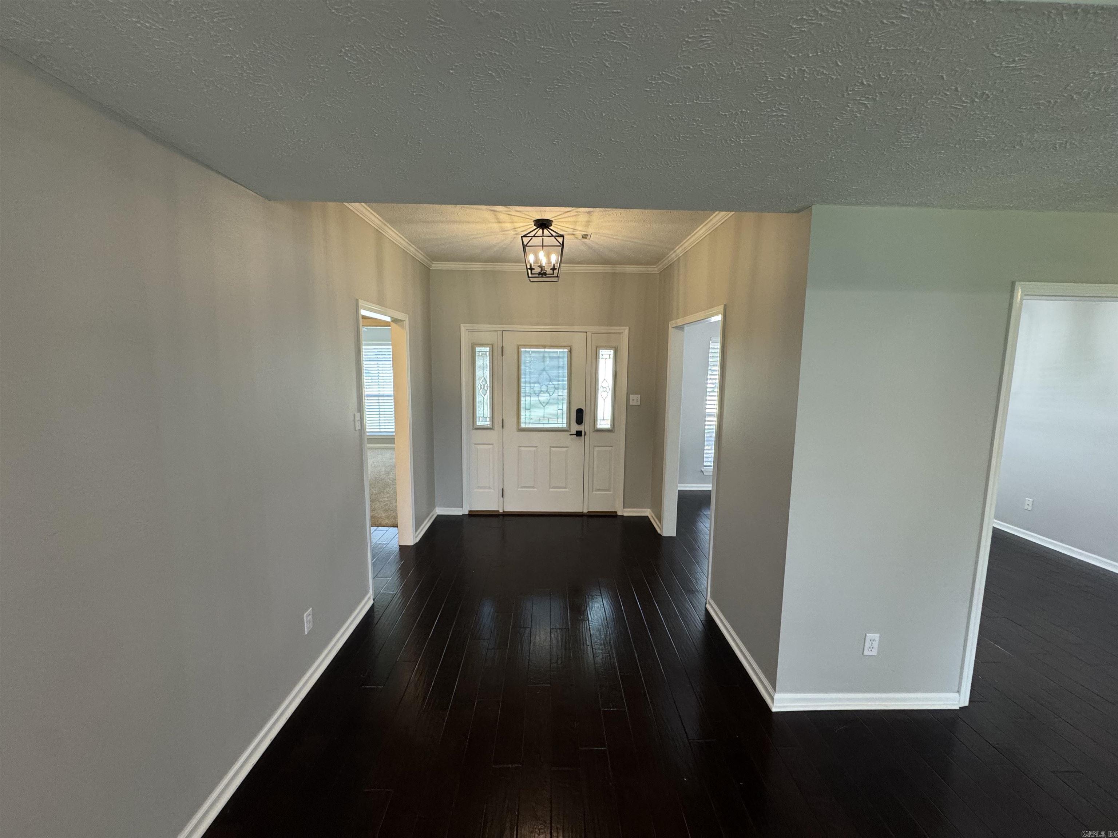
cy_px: 419
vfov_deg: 85.7
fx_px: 452
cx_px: 559
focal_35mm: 14
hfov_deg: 102.1
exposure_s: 1/60
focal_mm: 2.22
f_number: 2.2
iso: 200
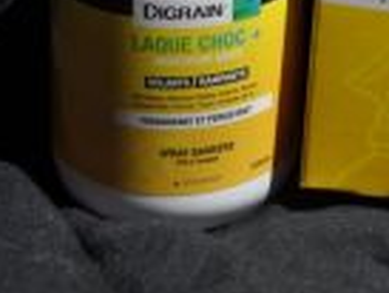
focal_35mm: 121
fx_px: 1361
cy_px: -387
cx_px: 348
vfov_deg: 10.7
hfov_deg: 16.1
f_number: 9
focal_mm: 24
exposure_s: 1/160
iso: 200
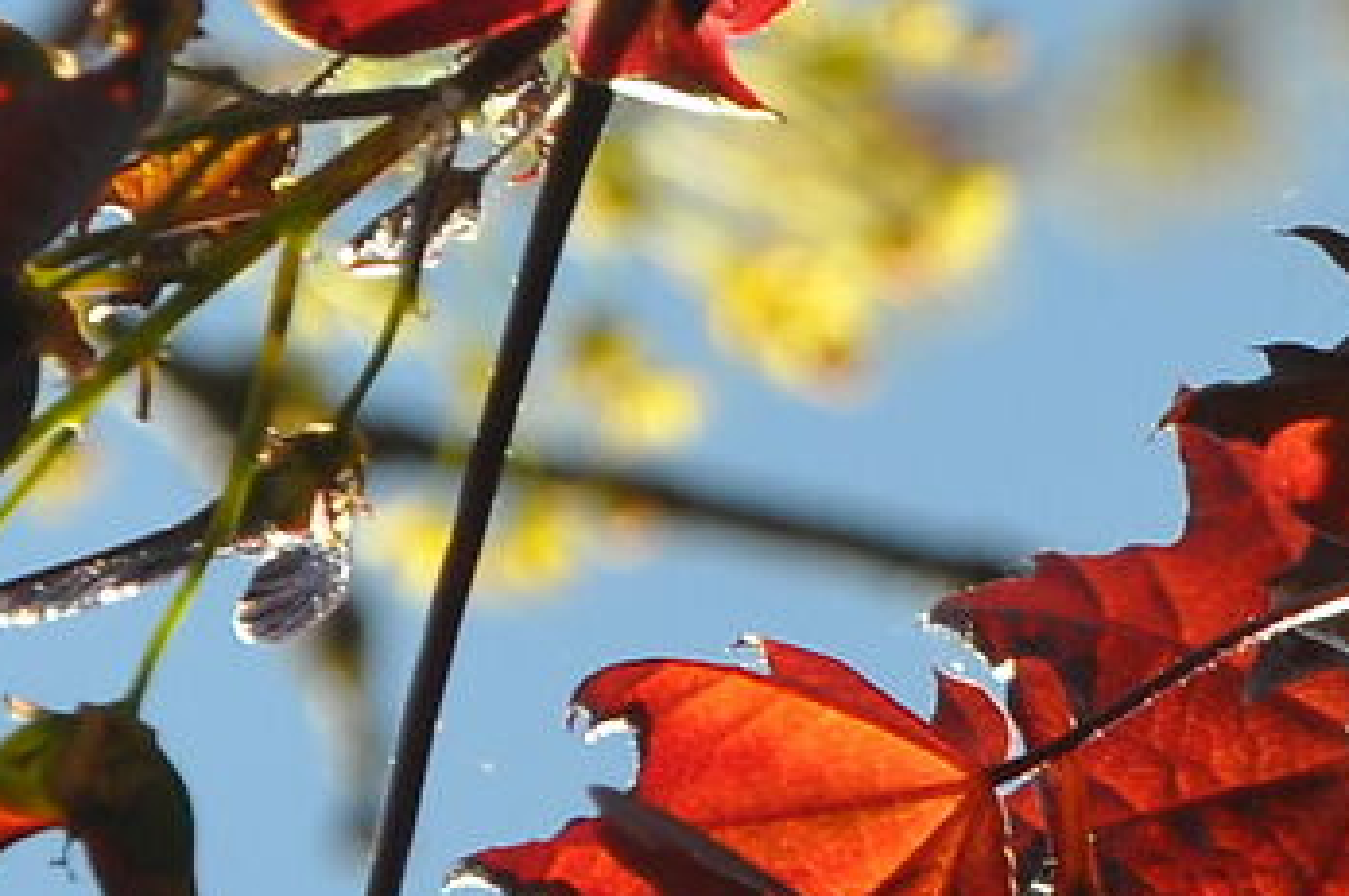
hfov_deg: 2.7
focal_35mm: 776
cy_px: 1683
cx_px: 2400
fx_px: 29055
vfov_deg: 1.8
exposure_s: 1/320
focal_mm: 75
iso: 200
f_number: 9
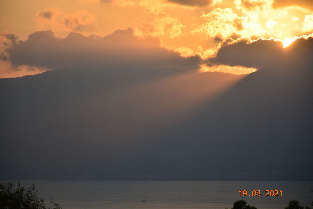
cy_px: 104
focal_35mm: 210
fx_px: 1826
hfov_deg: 9.8
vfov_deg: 6.5
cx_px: 156
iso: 200
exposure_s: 1/800
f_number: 7.1
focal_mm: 140
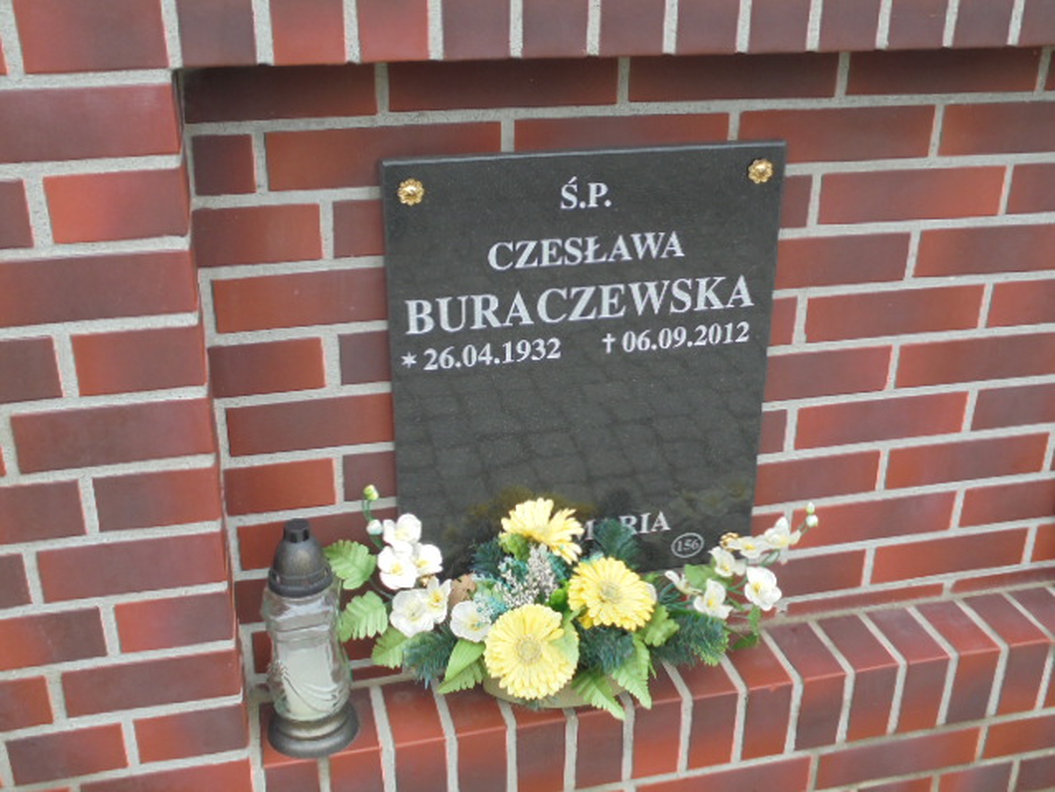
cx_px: 528
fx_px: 1158
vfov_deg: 37.7
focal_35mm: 38
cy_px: 396
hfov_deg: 49.0
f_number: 4.2
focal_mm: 6.9
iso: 100
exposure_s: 1/80
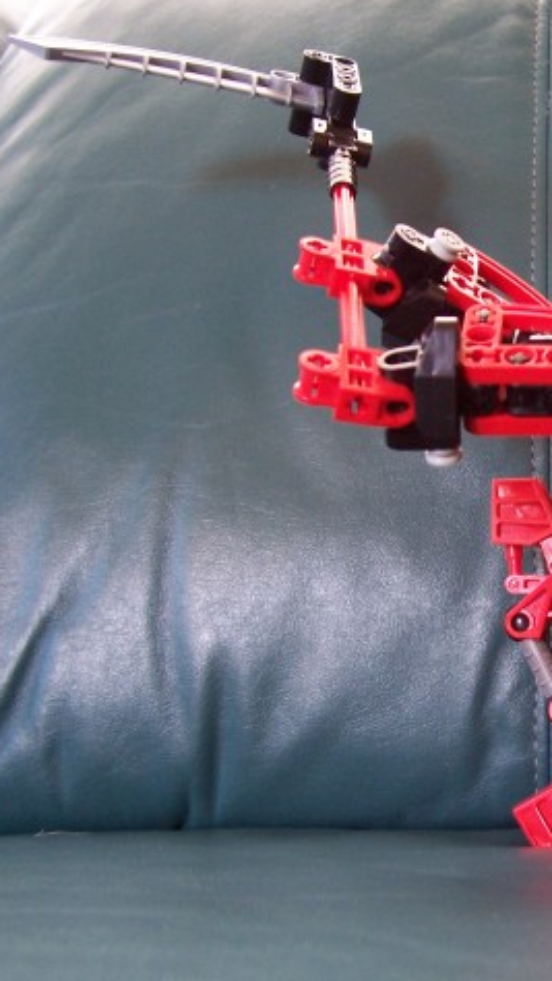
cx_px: 540
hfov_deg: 23.1
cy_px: 488
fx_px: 1300
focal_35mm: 50
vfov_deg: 41.3
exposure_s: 1/8
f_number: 2.7
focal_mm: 5.6
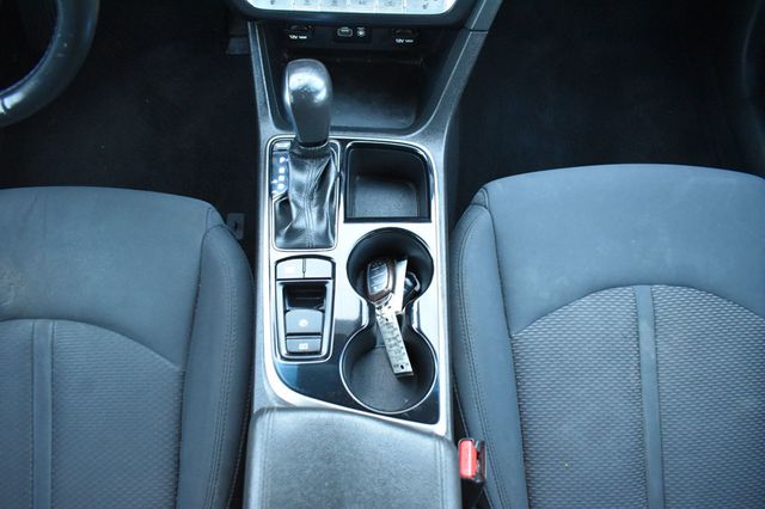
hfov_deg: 67.4
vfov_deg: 47.9
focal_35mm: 27
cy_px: 254
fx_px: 573
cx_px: 382
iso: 3200
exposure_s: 1/13
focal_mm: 18
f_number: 3.5
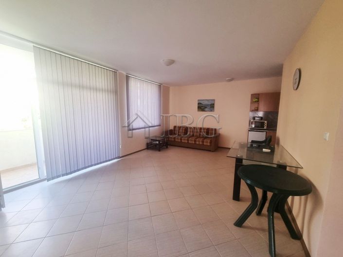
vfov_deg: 89.9
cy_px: 128
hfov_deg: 106.2
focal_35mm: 13
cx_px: 172
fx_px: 129
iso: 100
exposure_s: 1/50
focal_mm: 2.2
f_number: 2.2
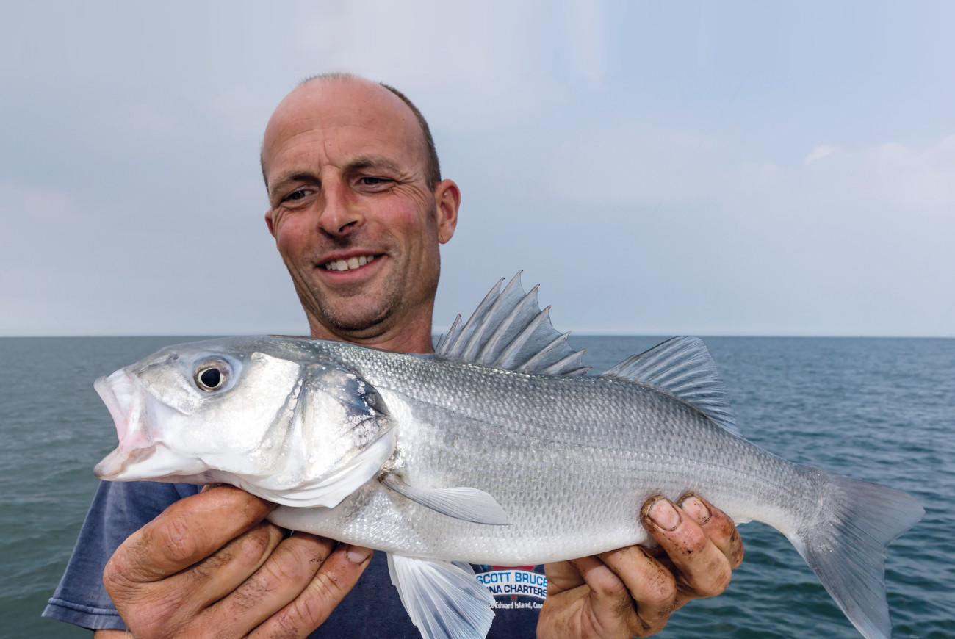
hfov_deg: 27.0
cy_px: 320
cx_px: 478
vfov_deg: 18.2
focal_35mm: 75
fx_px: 1992
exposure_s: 1/125
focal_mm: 50
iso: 200
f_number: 5.6
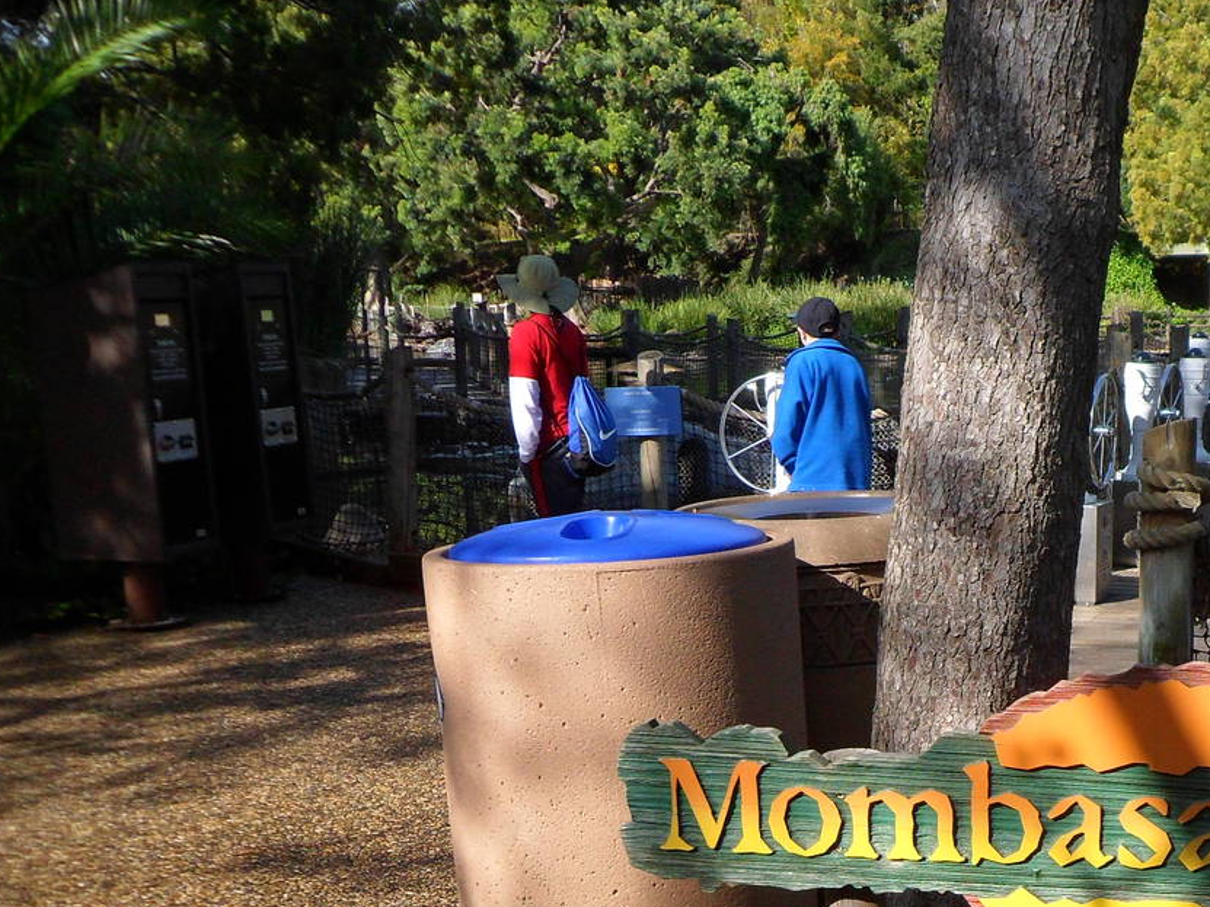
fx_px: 1817
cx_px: 1003
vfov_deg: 27.0
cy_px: 823
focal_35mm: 52
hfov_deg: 35.4
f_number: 3.3
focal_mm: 4.9
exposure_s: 1/750
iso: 80
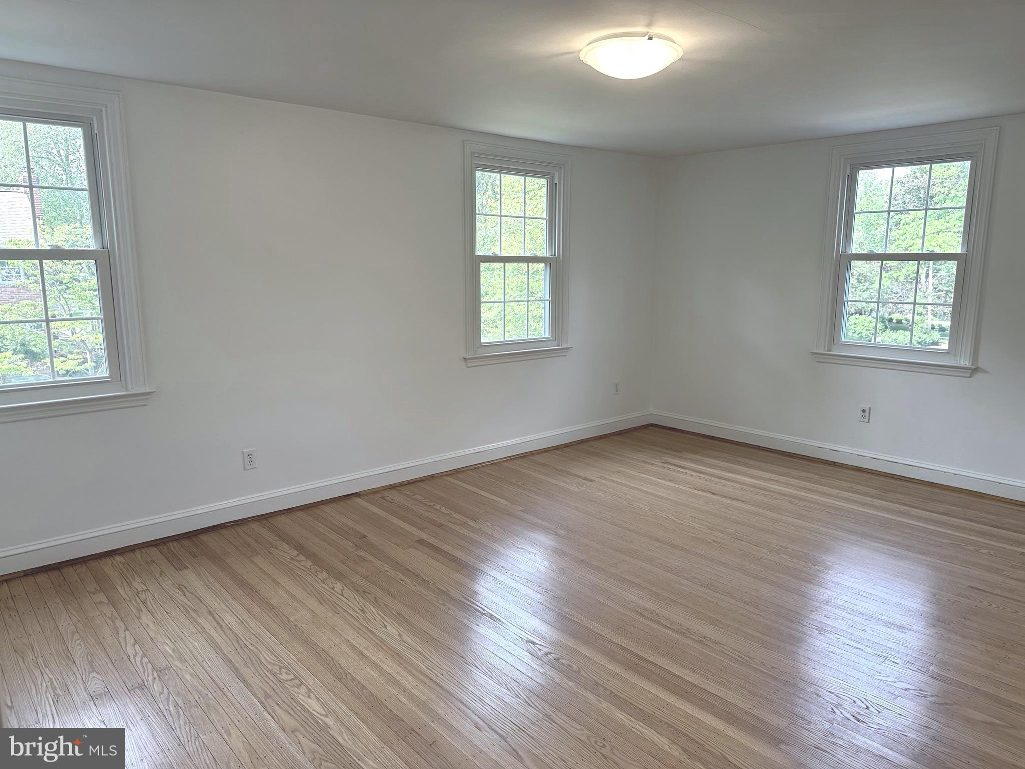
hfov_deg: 71.6
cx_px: 512
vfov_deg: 56.8
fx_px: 711
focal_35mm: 24
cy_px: 384
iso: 80
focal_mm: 6.86
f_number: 1.78
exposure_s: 1/162
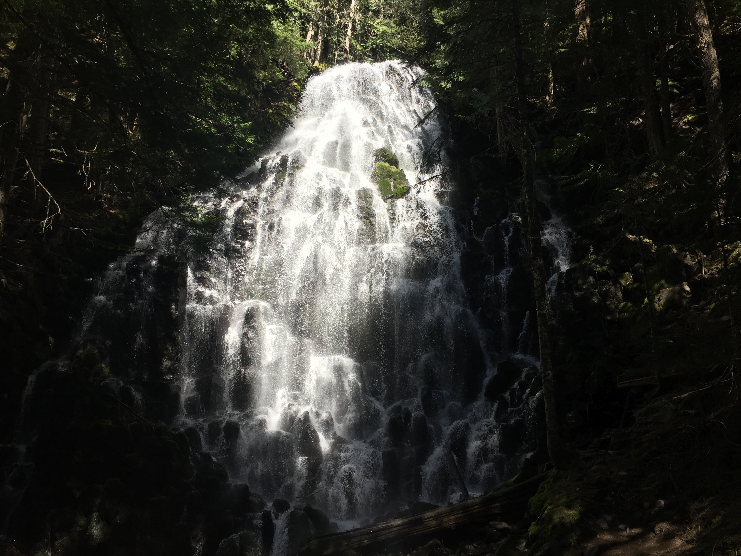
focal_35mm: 29
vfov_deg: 48.2
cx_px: 370
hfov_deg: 61.7
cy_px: 278
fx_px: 621
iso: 32
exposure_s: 1/565
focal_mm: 4.15
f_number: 2.2
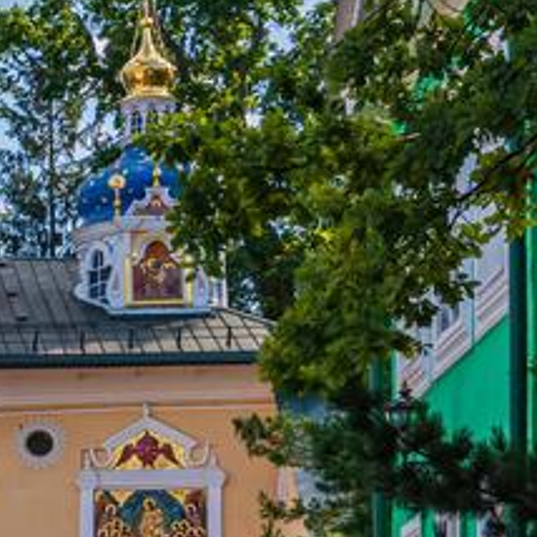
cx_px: -680
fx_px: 2931
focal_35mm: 167
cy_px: 310
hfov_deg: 9.5
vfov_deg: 10.5
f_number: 8
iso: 100
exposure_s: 1/320
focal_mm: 35
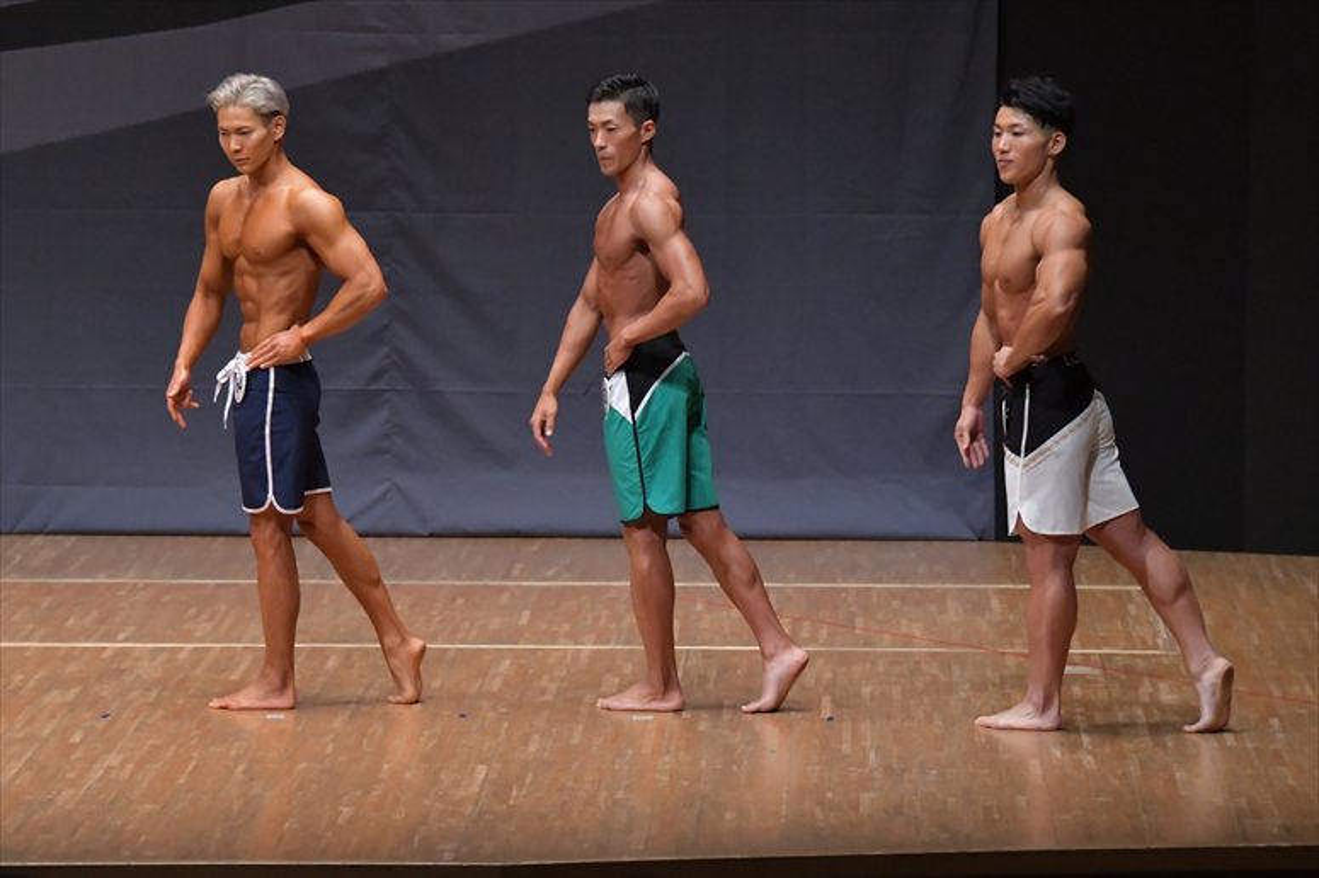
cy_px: 439
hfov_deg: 9.2
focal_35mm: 225
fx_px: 8240
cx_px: 660
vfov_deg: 6.1
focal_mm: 150
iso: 6400
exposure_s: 1/400
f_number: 5.6
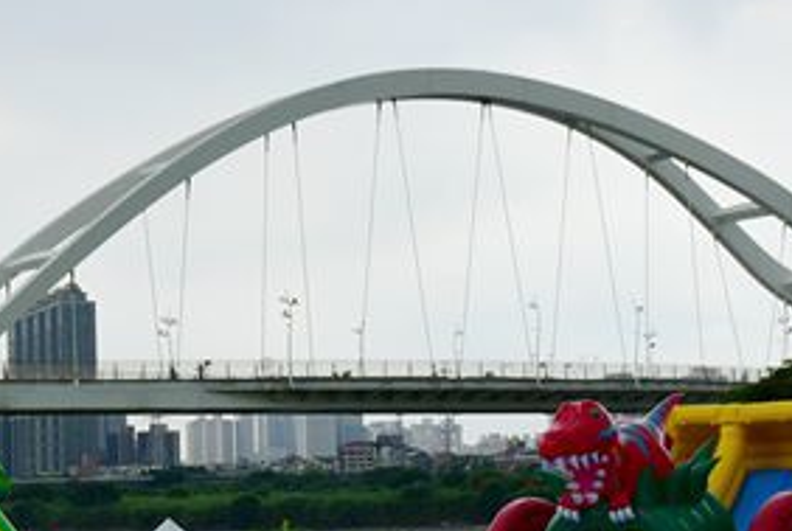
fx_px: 1873
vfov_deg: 16.1
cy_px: 354
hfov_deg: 23.8
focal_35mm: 85
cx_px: 312
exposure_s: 1/200
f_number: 5.6
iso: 100
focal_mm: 32
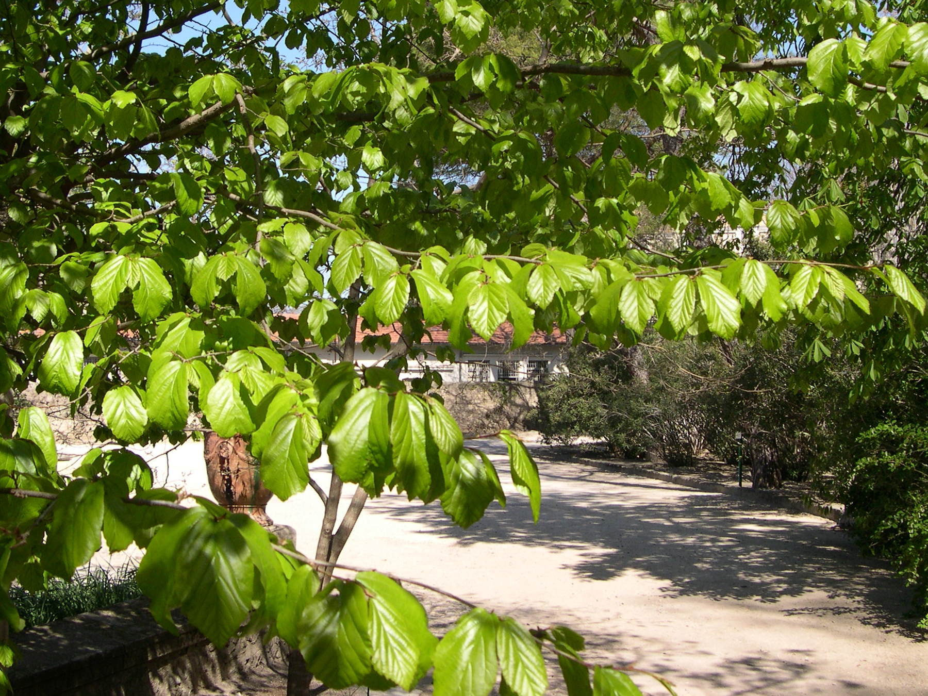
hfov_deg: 49.0
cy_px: 348
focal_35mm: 38
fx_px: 1019
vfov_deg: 37.7
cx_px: 464
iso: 100
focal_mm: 8
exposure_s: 1/113
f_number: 7.6
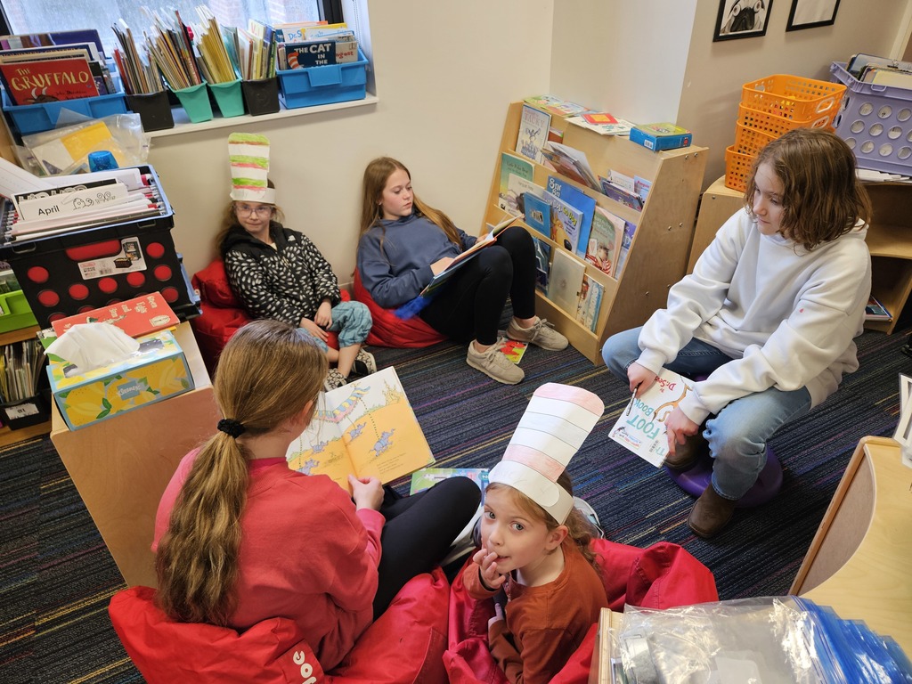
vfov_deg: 58.9
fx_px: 606
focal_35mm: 23
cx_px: 456
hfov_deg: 73.9
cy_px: 342
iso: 125
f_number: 1.8
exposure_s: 1/120
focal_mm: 5.4
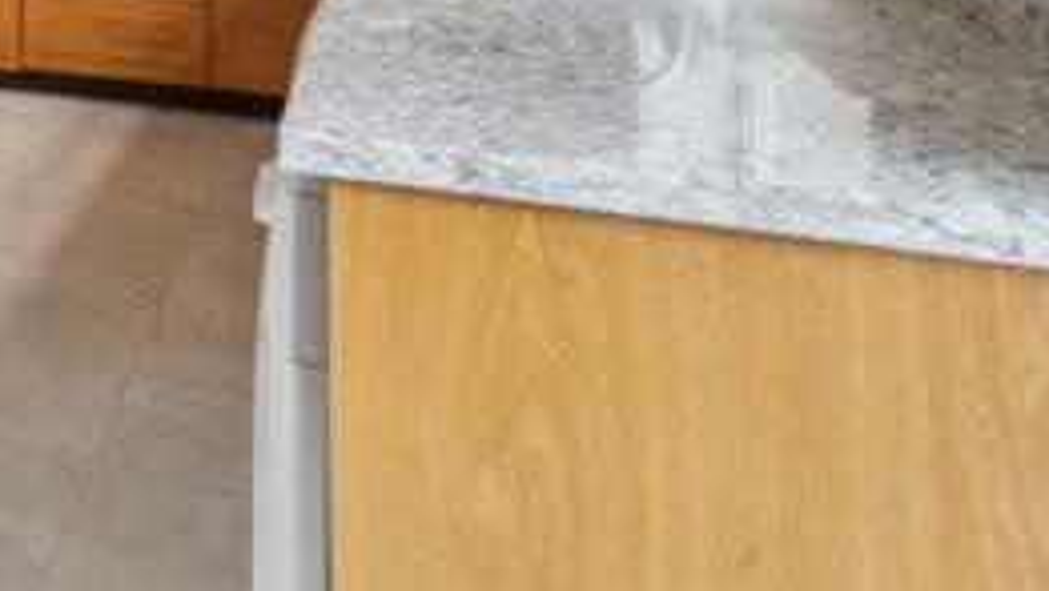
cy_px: -259
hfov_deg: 39.6
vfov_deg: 23.5
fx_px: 1169
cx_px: -102
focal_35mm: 42
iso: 640
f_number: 11
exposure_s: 1/6
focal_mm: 16
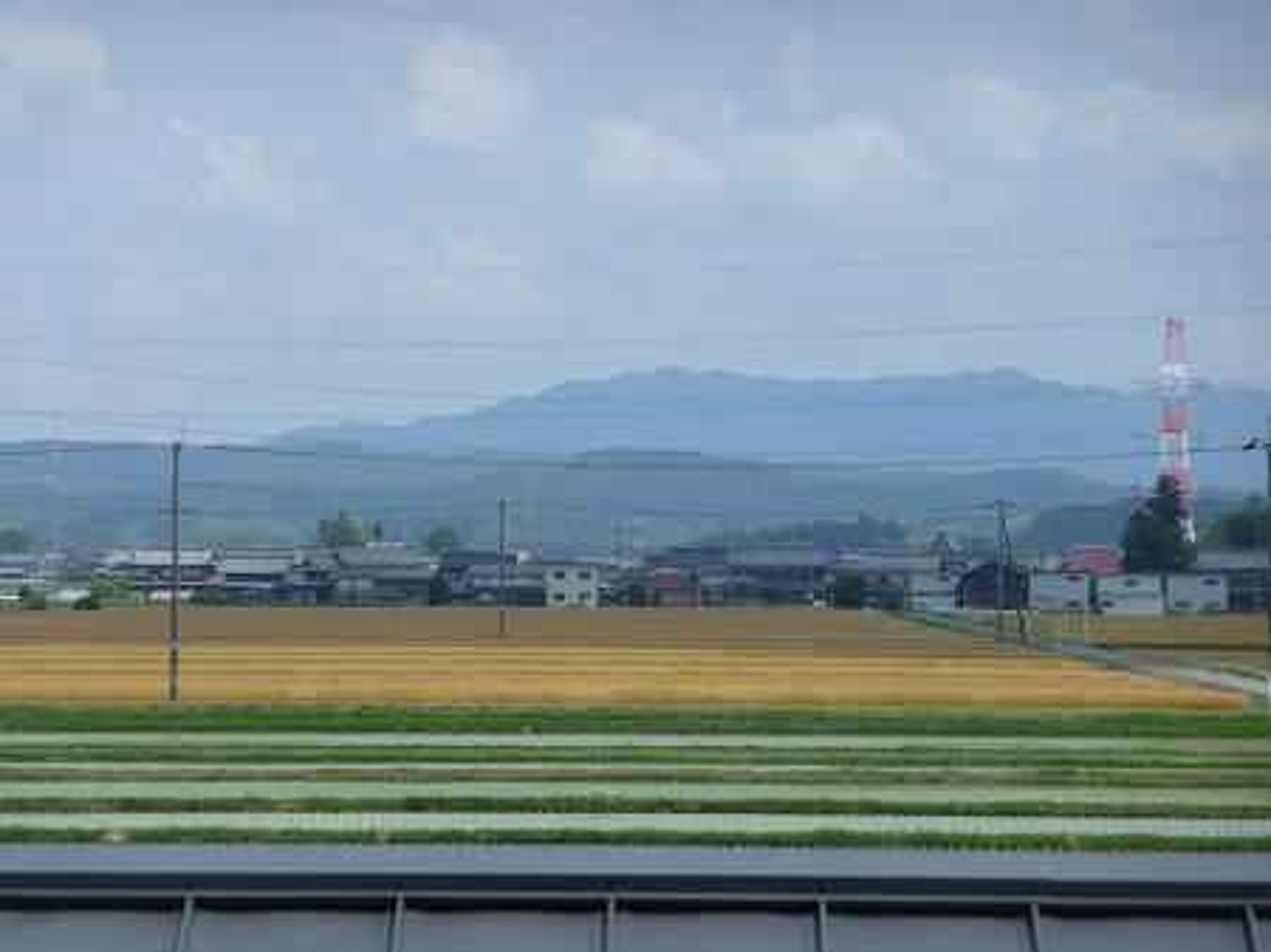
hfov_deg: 8.3
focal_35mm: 238
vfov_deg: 6.2
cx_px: 636
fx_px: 8734
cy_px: 476
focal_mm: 40.9
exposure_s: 1/640
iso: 100
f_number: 4.9
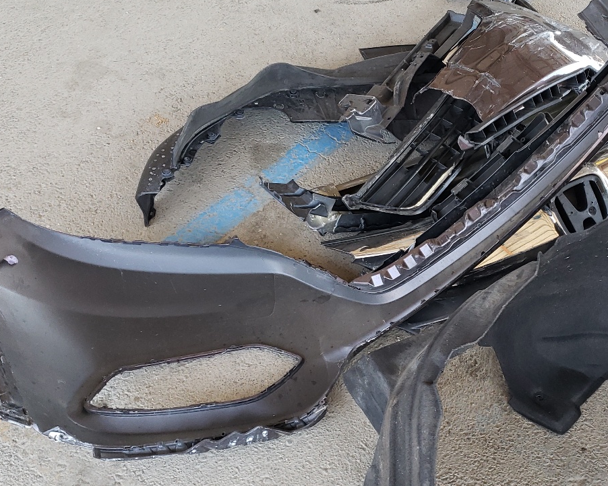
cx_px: 446
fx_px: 810
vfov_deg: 33.4
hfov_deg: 40.2
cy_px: 266
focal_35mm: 45
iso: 87
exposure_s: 1/120
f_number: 1.5
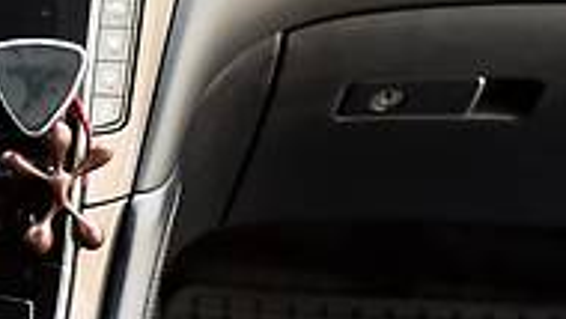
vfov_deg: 7.9
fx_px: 2312
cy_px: 67
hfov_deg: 13.6
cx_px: -101
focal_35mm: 154
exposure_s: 1/400
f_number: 2.8
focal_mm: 35
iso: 1600
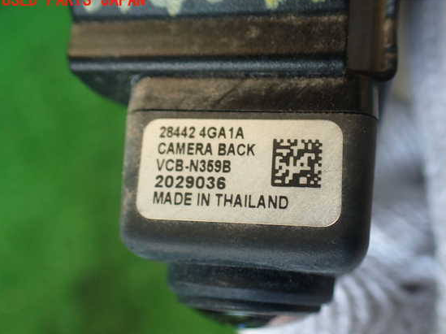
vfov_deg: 40.6
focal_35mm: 35
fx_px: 451
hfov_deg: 52.6
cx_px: 241
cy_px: 173
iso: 200
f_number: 2.4
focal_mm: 5.79
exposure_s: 1/40
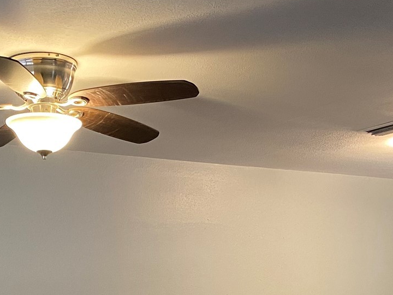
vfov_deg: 18.6
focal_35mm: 74
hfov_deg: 26.2
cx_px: 133
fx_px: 840
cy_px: 377
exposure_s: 1/60
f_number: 1.8
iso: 320
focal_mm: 4.25
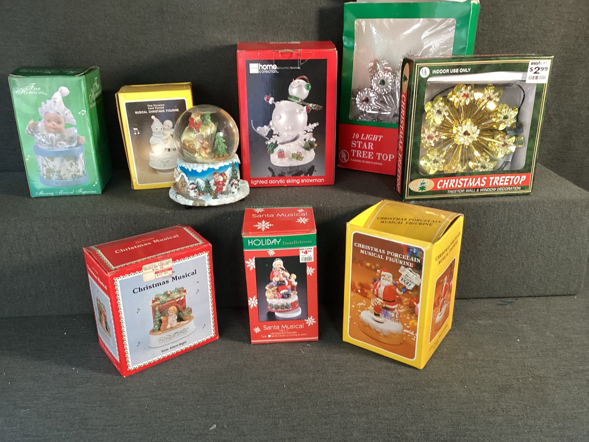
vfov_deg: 45.4
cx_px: 294
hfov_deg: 58.3
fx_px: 528
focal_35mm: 31
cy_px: 221
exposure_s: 1/60
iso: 160
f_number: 2.4
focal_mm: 3.3
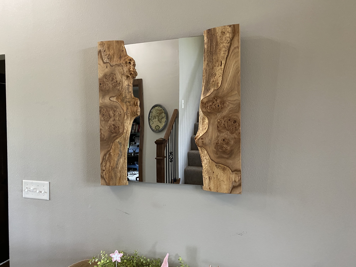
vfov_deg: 53.1
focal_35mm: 26
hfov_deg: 67.3
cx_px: 178
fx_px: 267
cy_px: 134
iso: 250
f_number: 1.8
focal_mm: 4.25
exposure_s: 1/60
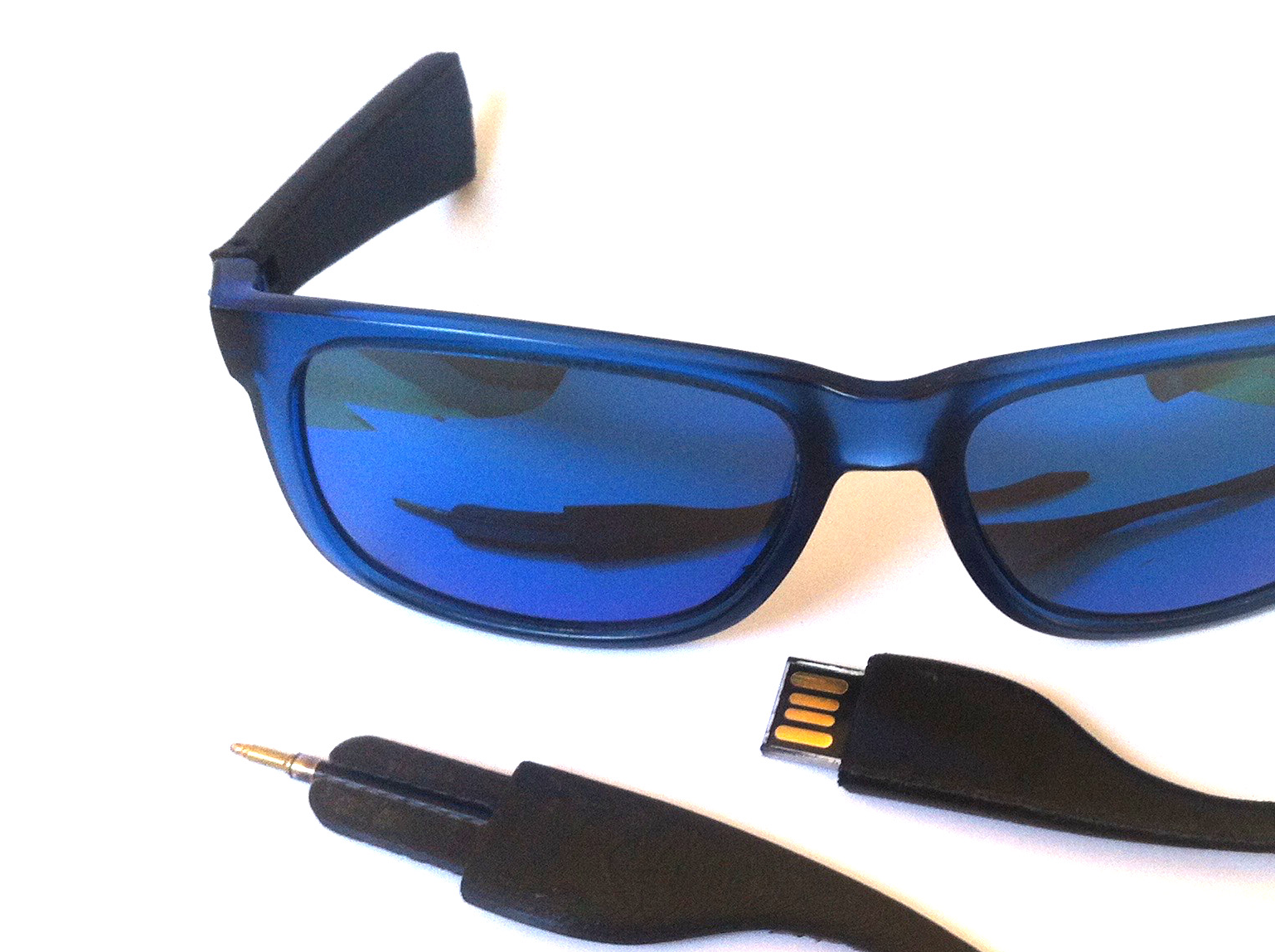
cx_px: 997
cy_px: 624
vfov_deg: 24.6
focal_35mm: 59
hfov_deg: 32.0
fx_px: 2169
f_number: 2.8
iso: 80
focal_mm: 3.85
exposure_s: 1/24
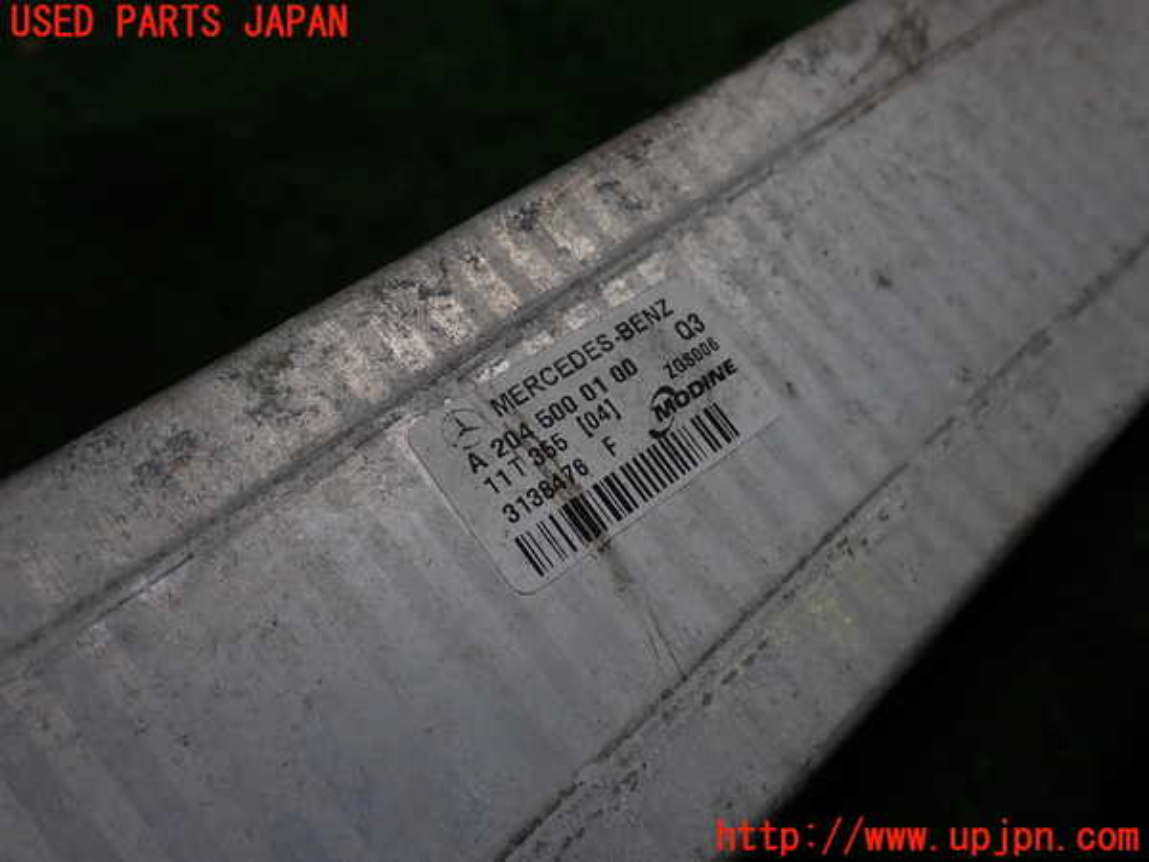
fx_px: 996
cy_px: 431
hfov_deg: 60.0
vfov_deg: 46.8
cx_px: 574
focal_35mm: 30
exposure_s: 1/60
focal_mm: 5.4
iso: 100
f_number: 3.2
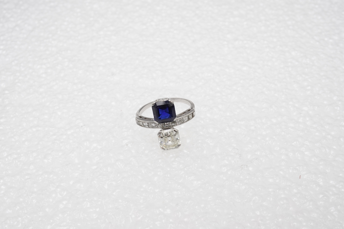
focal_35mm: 45
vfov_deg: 29.9
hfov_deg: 43.6
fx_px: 430
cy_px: 114
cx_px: 172
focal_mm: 30
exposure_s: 1/125
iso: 500
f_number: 22
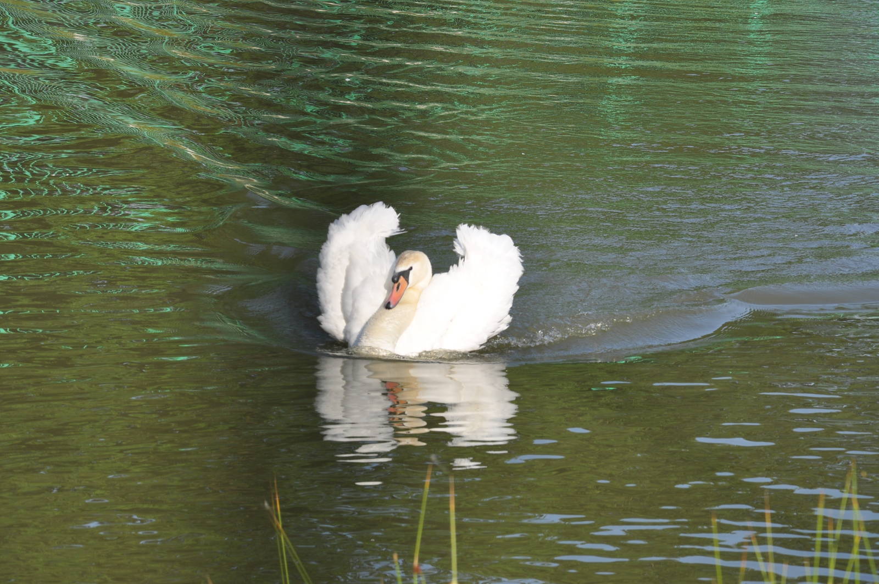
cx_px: 440
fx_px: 3841
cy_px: 292
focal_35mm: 158
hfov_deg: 13.1
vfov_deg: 8.7
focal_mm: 105
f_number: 11
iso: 200
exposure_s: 1/200
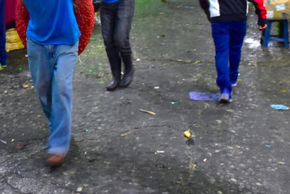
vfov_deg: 22.9
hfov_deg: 33.3
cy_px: 28
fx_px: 467
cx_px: 51
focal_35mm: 58
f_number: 3.5
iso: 1600
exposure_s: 1/30
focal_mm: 18
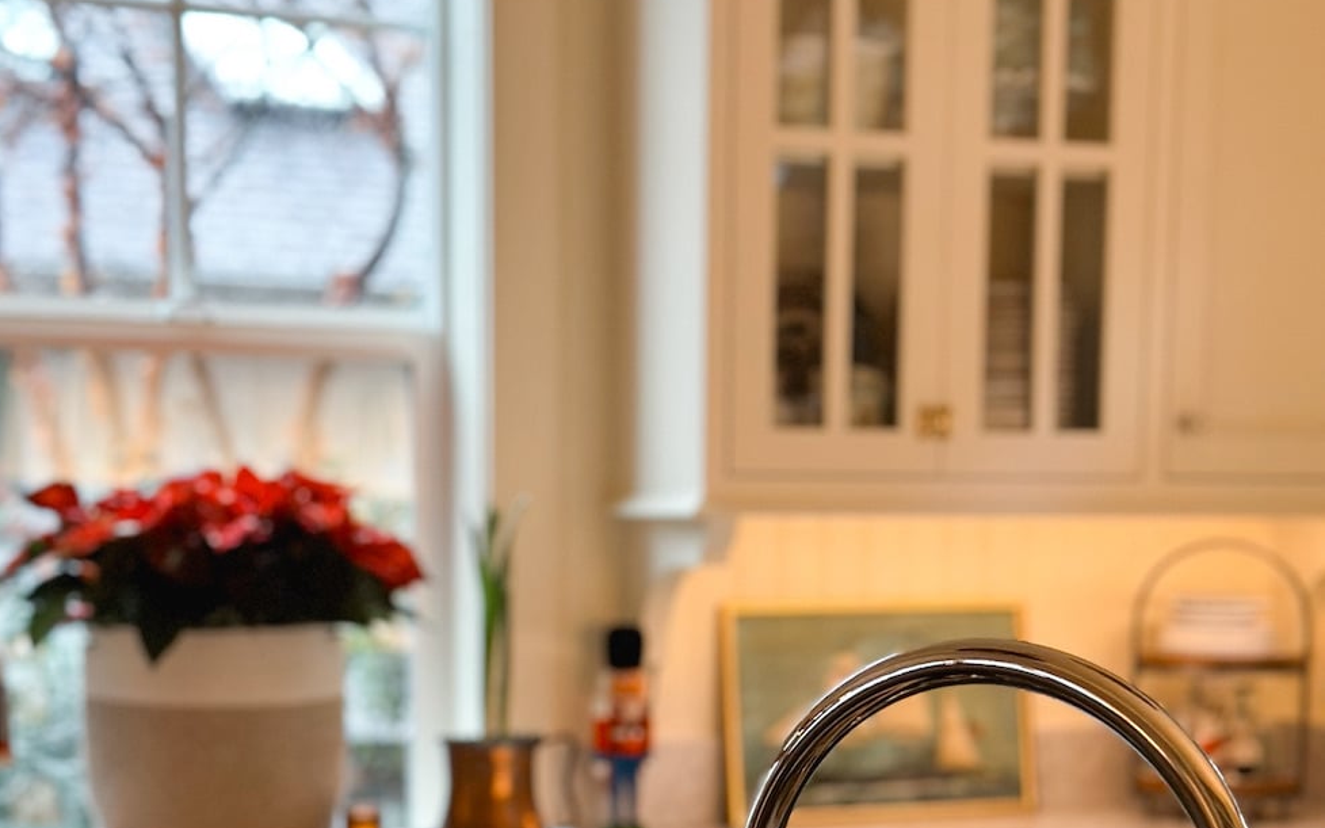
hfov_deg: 30.2
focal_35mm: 68
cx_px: 662
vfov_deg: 18.8
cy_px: 737
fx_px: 2455
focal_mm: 6.86
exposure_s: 1/40
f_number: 1.8
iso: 400
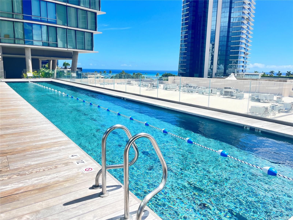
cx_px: 146
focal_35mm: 26
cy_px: 110
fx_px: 220
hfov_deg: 67.3
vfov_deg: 53.1
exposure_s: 1/1422
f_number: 1.6
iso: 50
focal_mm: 5.1
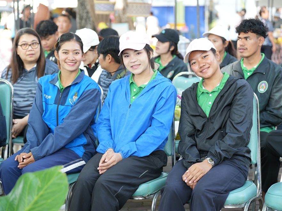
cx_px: 140
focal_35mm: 86
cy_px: 105
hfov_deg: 22.8
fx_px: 701
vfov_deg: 17.2
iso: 320
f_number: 2.8
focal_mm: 79
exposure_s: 1/125
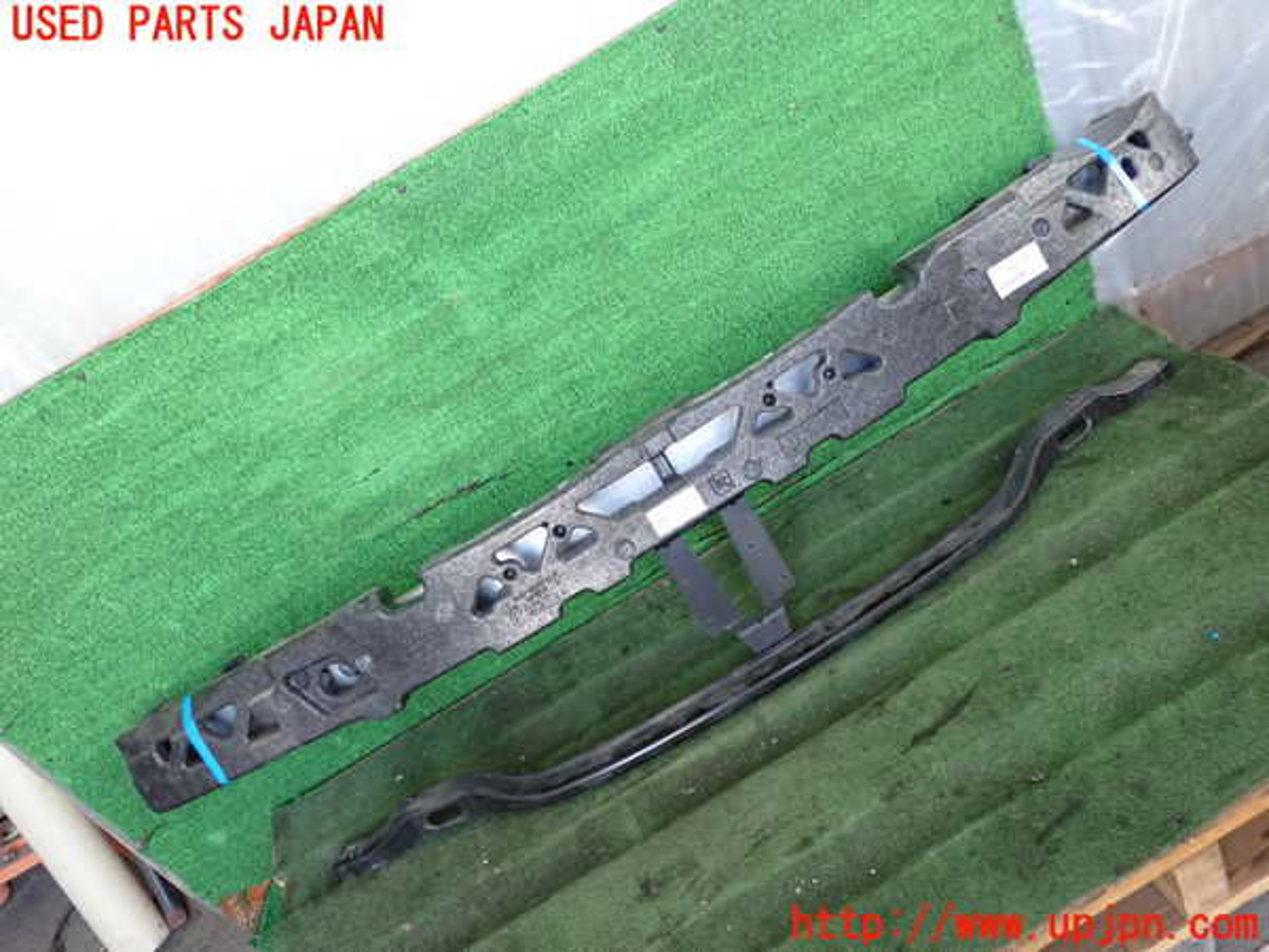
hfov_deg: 60.0
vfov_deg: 46.8
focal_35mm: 30
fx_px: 1100
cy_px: 476
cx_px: 634
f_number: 2.3
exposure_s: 1/125
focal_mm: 5.4
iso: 500
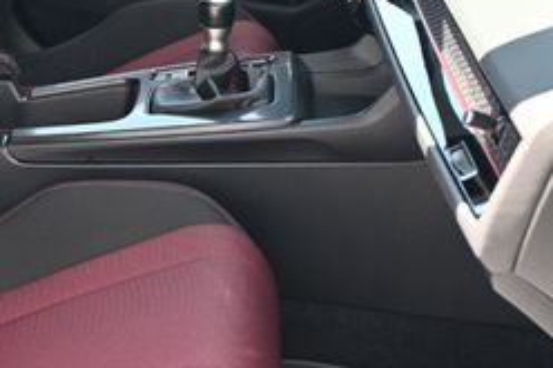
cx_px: -36
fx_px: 1248
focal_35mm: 81
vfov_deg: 16.6
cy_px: 58
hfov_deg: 23.6
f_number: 4
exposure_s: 1/160
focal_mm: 21
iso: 400
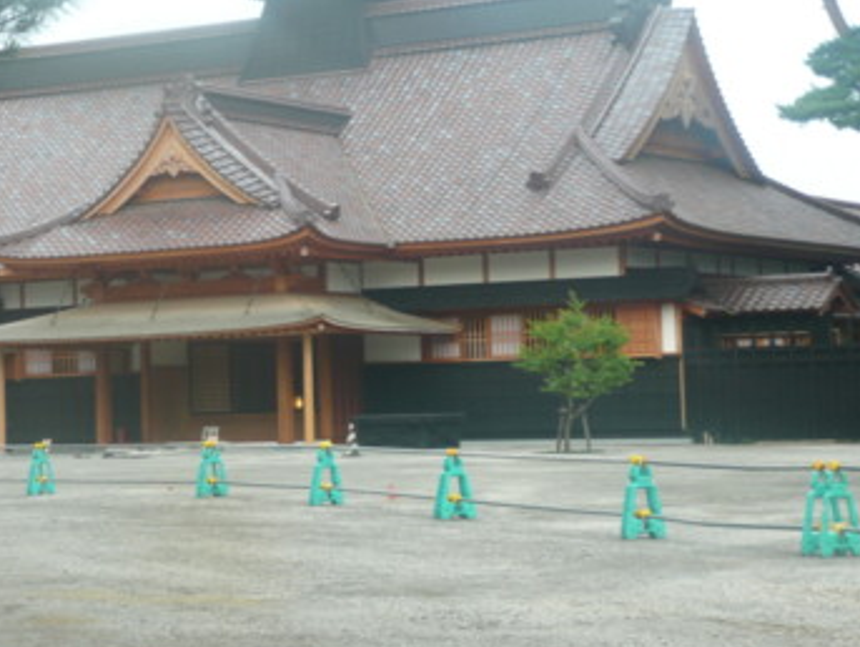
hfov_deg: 19.4
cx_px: 303
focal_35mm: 101
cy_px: 241
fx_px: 2512
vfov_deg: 14.7
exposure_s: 1/160
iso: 100
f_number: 4.6
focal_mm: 12.7
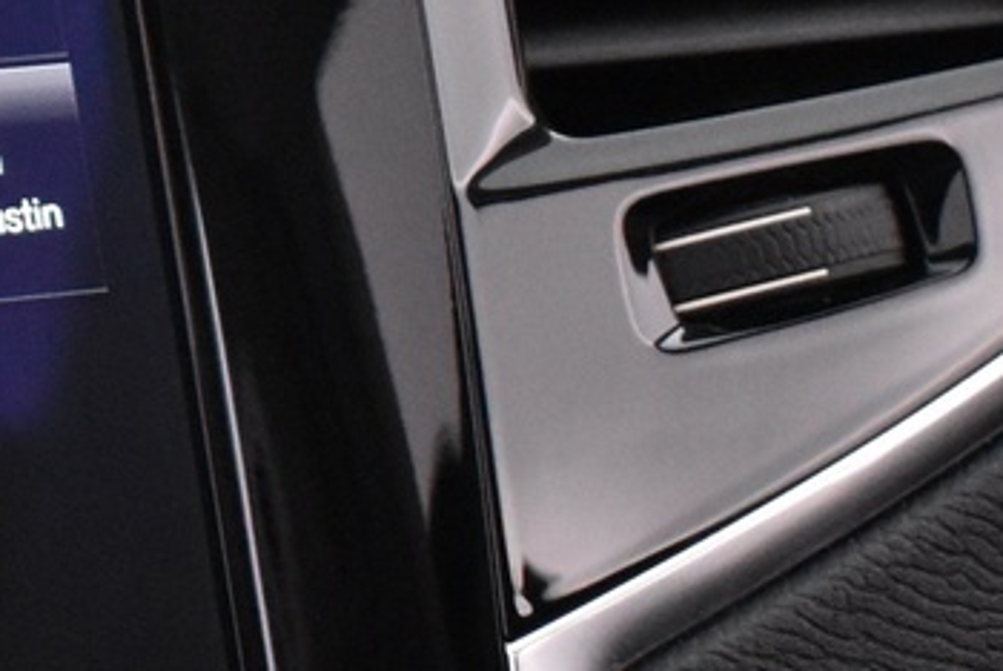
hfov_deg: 10.3
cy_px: 49
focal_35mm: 187
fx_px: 5223
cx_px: -834
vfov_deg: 7.3
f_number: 4
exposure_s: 1/40
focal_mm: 27
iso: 3200
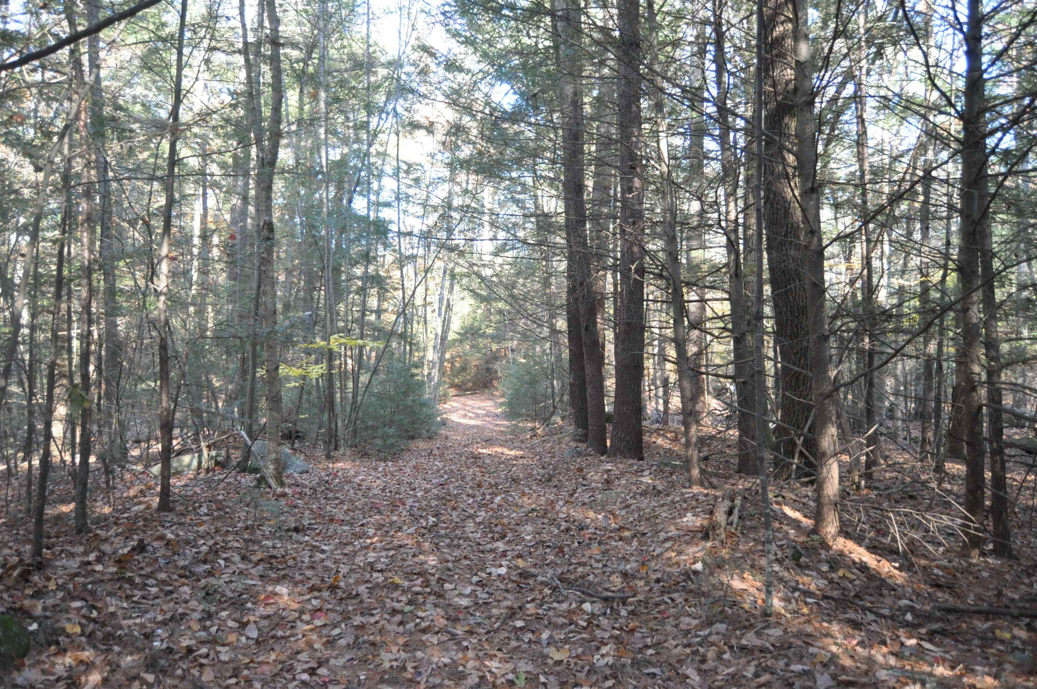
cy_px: 344
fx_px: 777
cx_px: 518
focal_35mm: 27
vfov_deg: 47.8
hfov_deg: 67.4
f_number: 3.5
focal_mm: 18
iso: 1600
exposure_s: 1/320
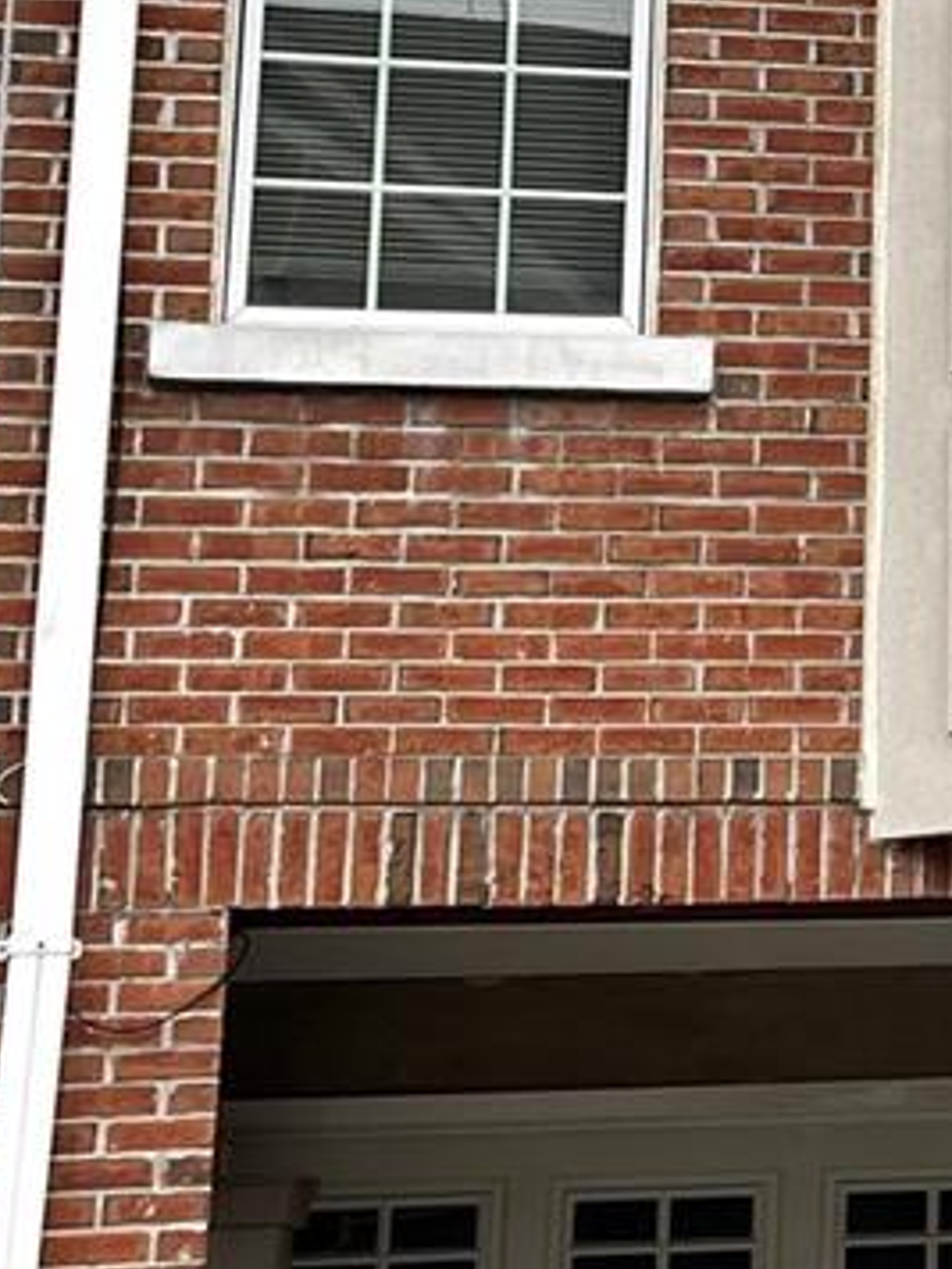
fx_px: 3960
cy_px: -36
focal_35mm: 108
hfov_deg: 12.6
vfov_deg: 17.7
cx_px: 1662
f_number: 1.6
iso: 32
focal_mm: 5.1
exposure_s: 1/266
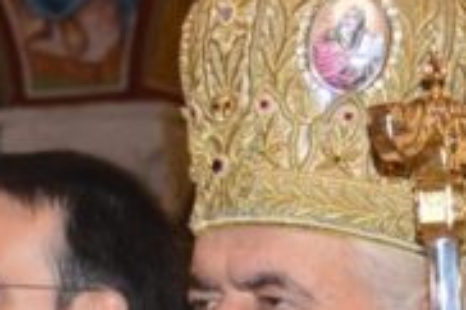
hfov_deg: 6.9
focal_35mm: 296
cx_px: -238
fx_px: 3826
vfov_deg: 4.6
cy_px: 411
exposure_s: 1/60
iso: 800
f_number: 4.2
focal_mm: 35
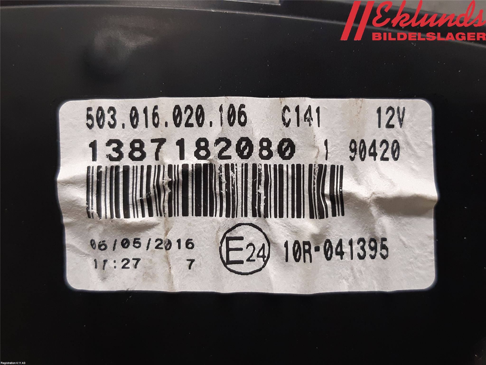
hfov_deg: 67.3
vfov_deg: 53.1
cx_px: 243
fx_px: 365
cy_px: 182
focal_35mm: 26
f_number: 1.7
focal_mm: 3.93
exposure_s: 1/50
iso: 125
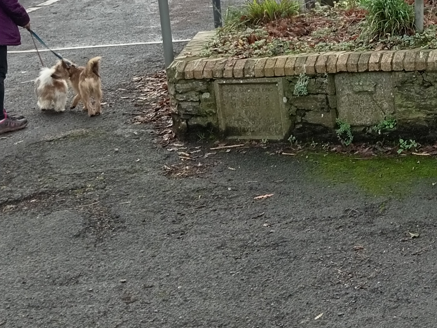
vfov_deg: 20.3
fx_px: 896
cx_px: 471
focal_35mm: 71
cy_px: 28
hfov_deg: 25.6
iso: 102
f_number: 1.8
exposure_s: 1/153
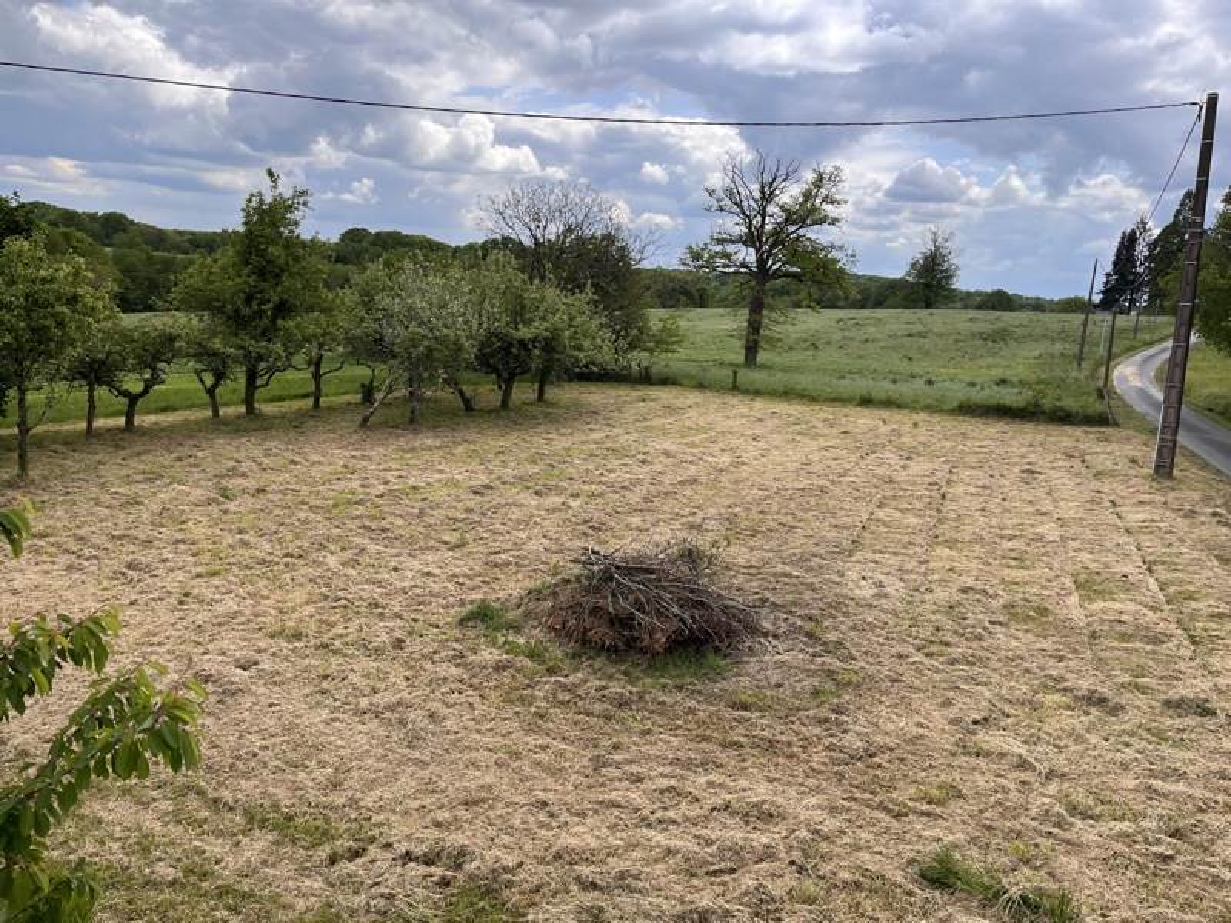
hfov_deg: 67.3
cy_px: 462
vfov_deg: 53.1
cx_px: 616
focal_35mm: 26
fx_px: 925
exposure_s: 1/2024
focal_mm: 5.1
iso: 50
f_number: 1.6
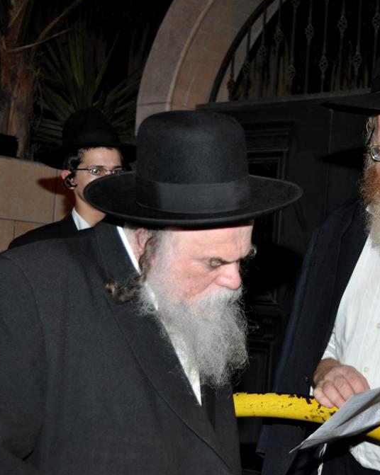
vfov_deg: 26.1
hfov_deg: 20.7
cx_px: 306
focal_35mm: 73
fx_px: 1027
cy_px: 235
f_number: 4.2
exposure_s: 1/60
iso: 800
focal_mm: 34
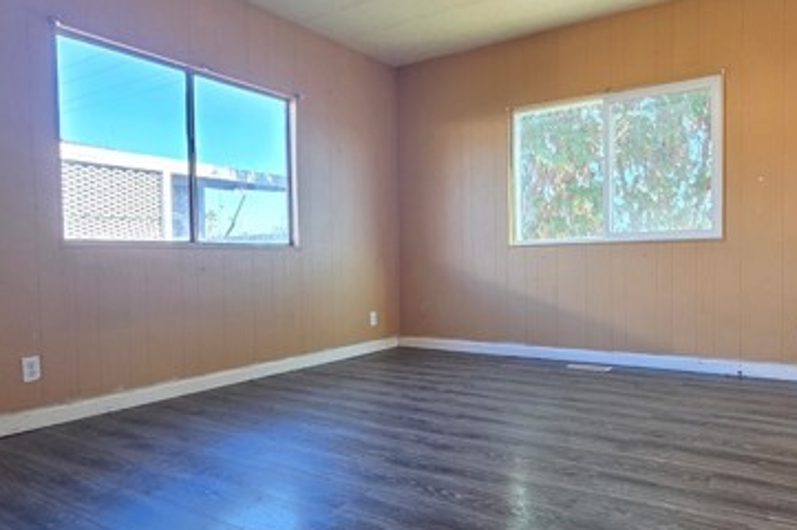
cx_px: 470
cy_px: 276
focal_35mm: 24
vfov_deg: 53.0
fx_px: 531
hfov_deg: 73.2
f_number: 1.9
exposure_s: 1/120
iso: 250
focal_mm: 2.2
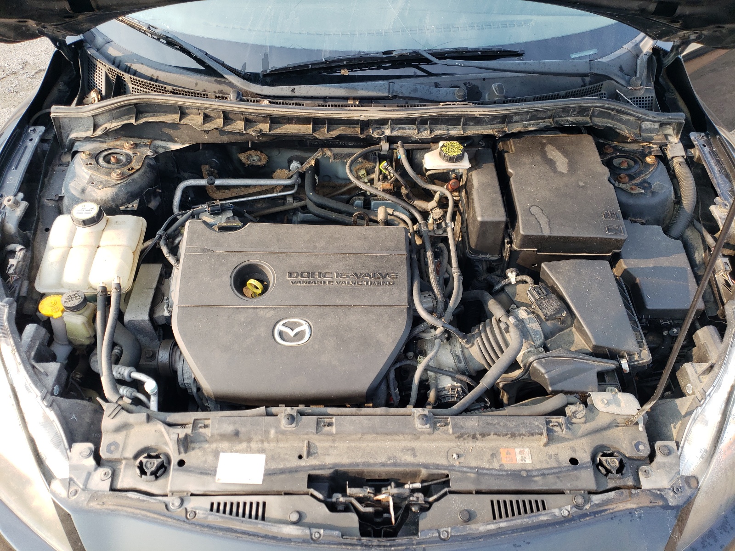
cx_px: 368
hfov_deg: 67.3
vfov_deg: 53.1
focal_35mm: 26
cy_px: 276
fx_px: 552
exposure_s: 1/270
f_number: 1.5
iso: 50
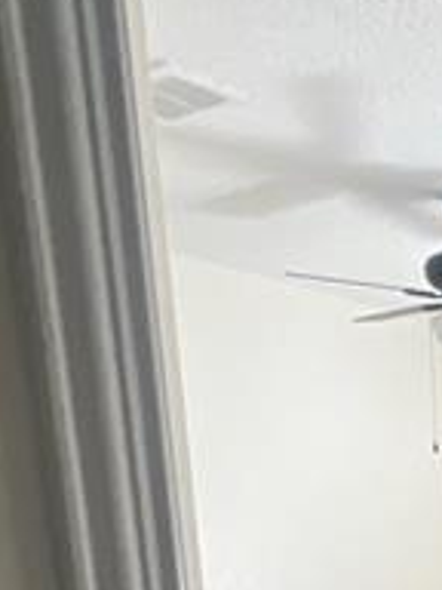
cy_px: 765
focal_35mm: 52
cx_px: 678
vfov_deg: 29.6
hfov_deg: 22.5
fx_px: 885
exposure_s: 1/99
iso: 160
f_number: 1.8
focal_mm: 1.57
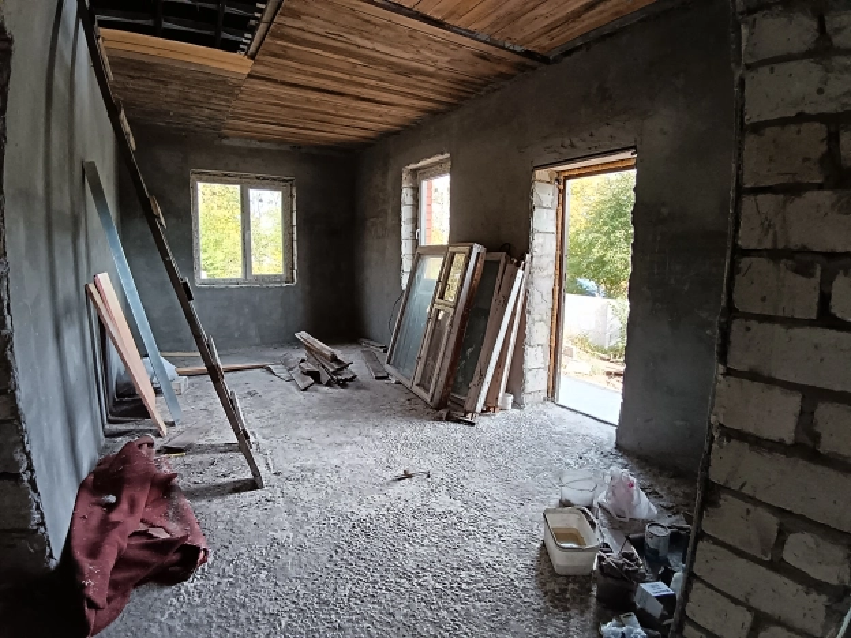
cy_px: 319
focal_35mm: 17
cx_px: 426
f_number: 2.2
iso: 548
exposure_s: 1/100
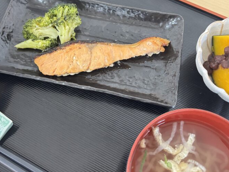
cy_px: 54
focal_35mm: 40
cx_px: 101
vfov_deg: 35.5
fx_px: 265
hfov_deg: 46.7
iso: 500
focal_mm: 5.96
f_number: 1.6
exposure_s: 1/60
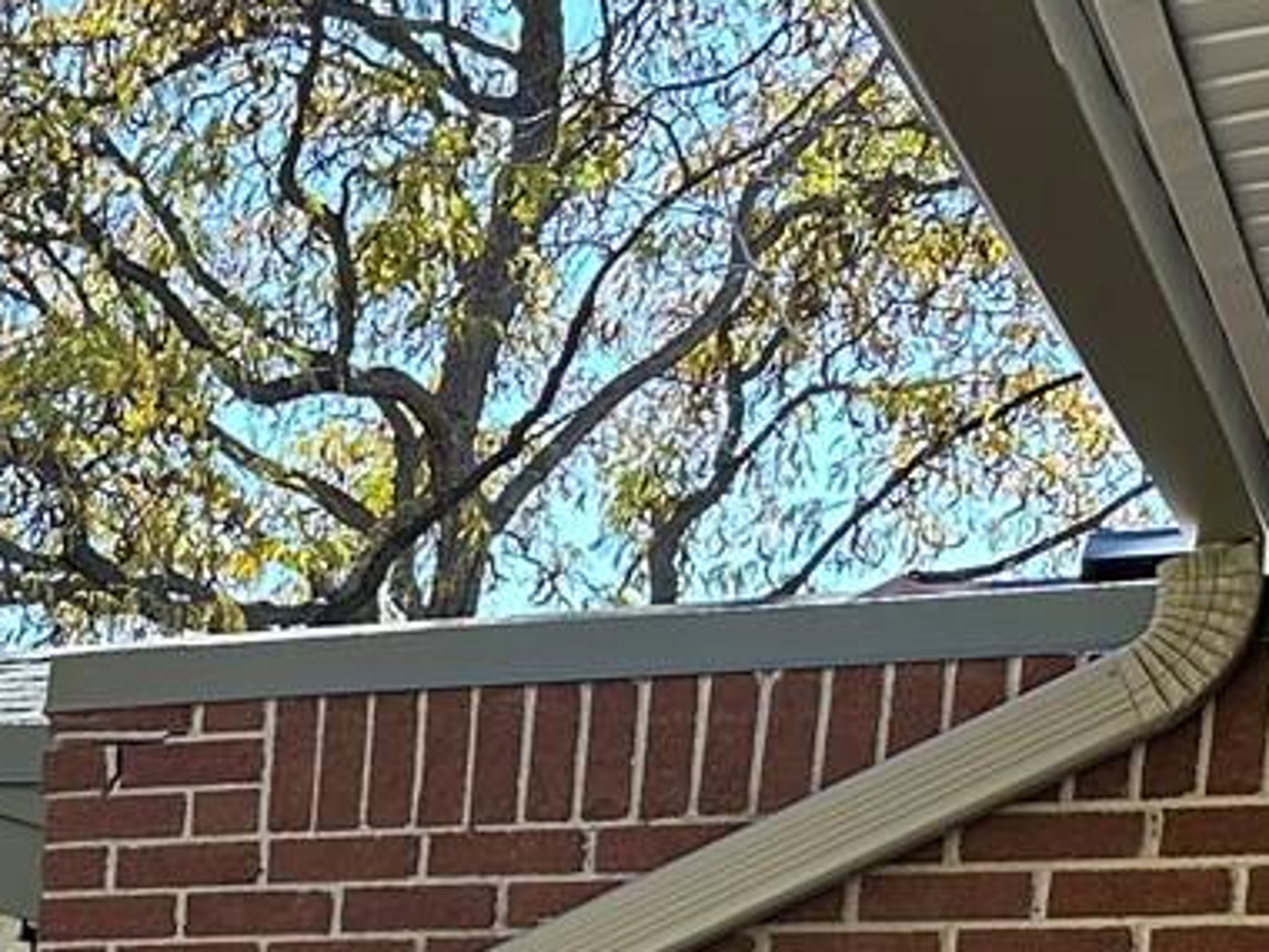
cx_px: -1039
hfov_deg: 16.3
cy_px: 1807
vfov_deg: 13.0
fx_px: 3703
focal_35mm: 101
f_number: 1.78
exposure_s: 1/642
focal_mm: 6.86
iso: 80
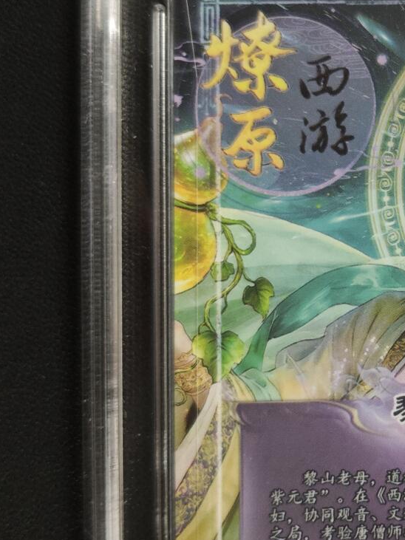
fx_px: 999
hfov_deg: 21.5
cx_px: 472
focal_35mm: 64
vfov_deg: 30.3
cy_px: 259
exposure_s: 1/200
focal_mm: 4.94
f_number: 1.5
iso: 1000
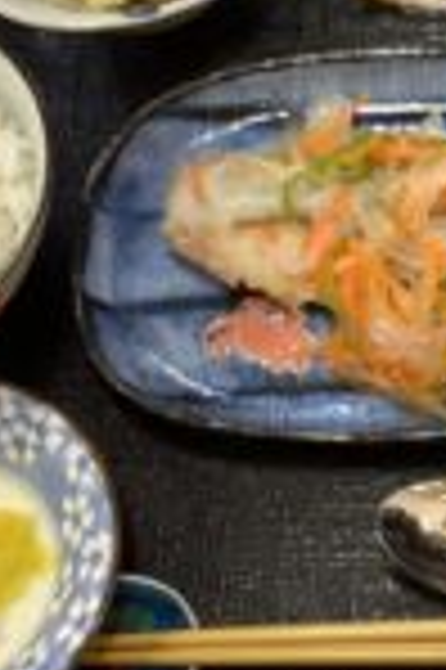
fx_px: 1509
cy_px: 223
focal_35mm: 81
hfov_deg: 16.5
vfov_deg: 25.0
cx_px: 421
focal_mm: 3.3
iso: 250
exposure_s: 1/60
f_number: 2.4
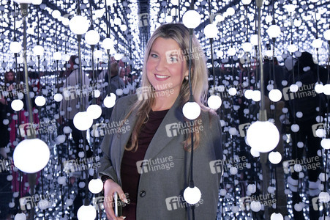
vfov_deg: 41.1
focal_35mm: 32
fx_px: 293
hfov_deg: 58.8
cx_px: 165
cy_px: 110
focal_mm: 32
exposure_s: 1/200
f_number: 6.3
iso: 2500
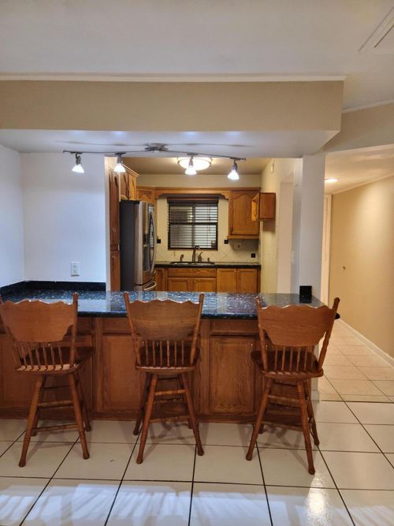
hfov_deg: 49.7
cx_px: 197
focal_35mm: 28
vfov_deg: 63.5
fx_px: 425
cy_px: 263
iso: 320
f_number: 2
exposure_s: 1/40
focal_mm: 5.9
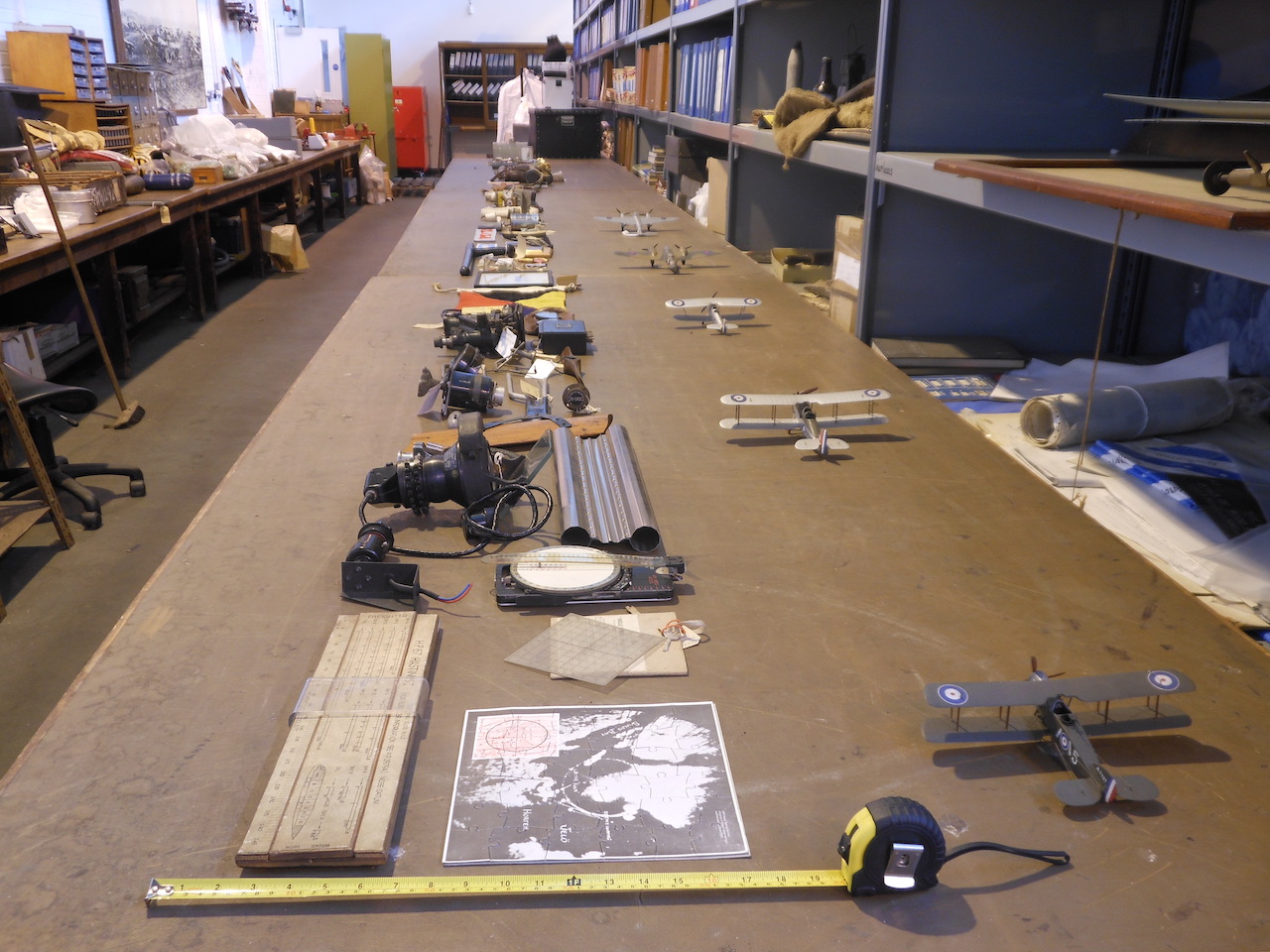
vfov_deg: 42.9
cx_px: 635
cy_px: 476
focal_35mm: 33
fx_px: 1211
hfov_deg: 55.4
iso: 80
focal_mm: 6
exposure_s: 1/2
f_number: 3.5
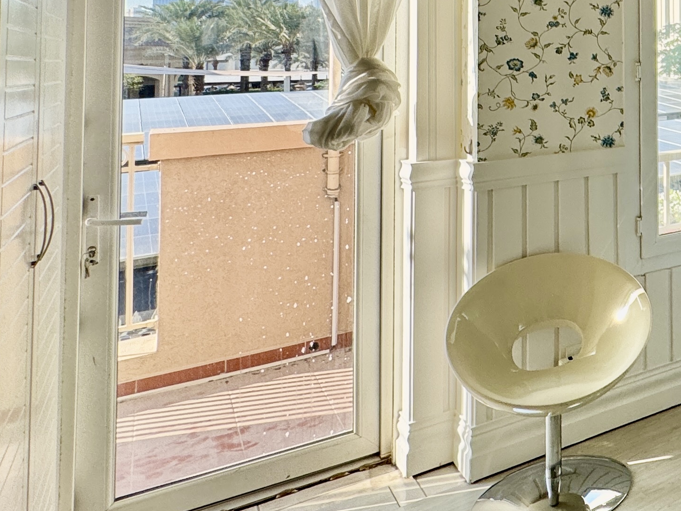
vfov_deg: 33.9
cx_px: 883
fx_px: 767
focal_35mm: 39
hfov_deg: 34.3
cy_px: 13
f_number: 2.2
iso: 40
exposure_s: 1/335
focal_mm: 2.22
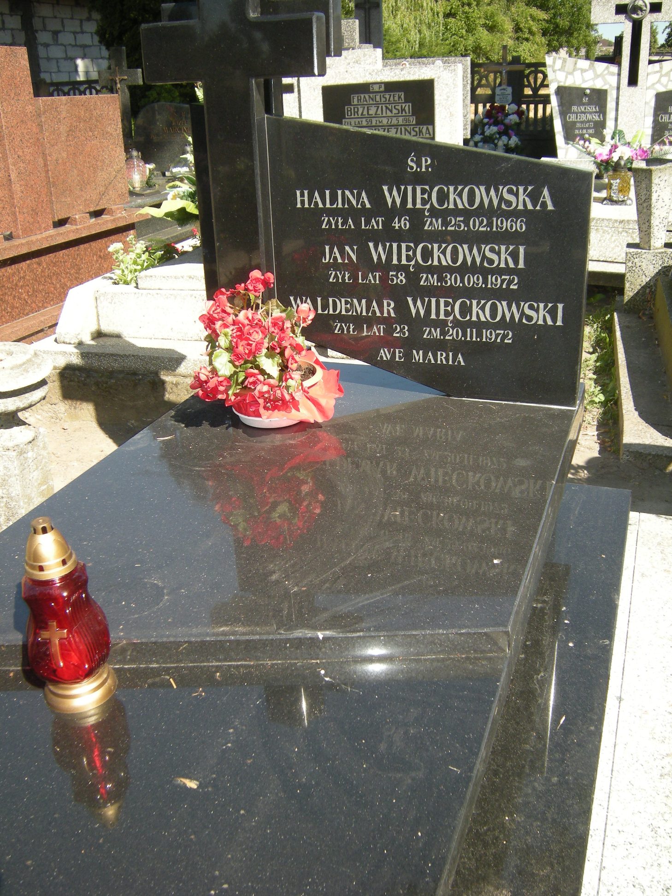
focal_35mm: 31
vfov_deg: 58.4
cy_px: 448
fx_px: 802
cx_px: 336
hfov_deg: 45.4
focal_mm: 5.3
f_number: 2.9
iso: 91
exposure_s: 1/440
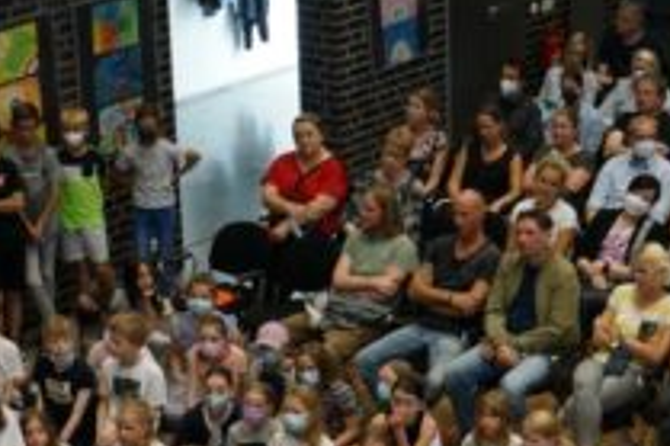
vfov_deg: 11.4
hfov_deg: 17.3
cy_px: 496
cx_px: 414
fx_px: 2194
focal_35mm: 118
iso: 800
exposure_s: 1/60
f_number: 4
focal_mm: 25.7
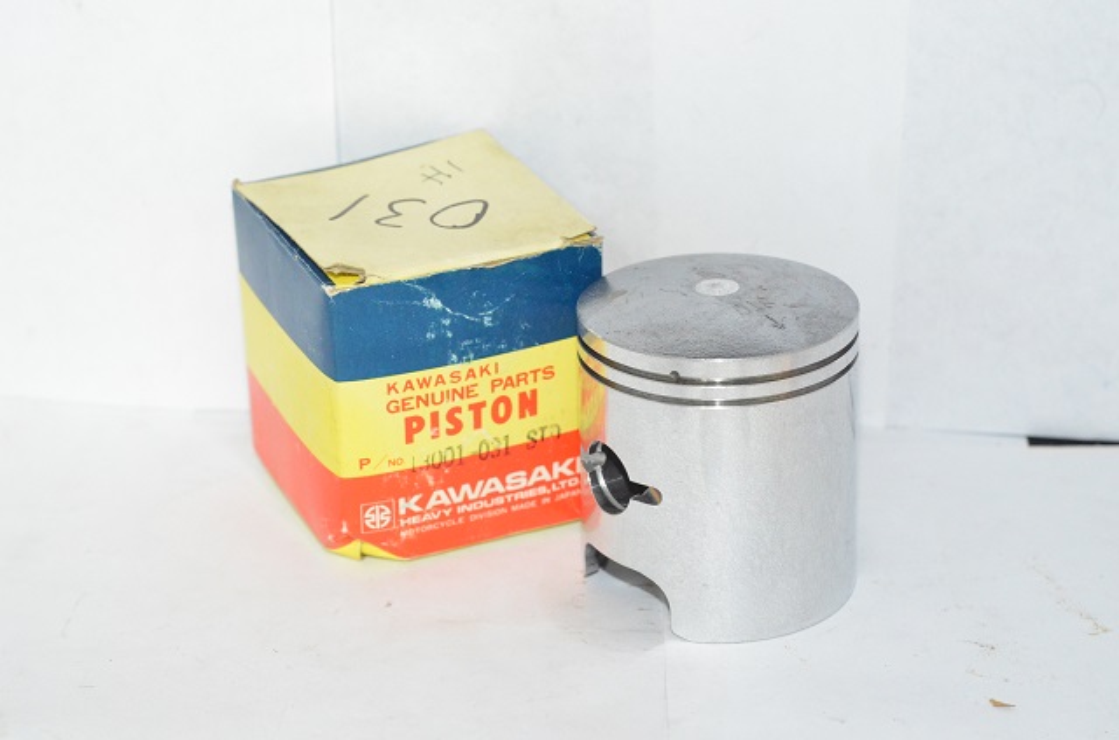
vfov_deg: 18.1
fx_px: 2325
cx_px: 560
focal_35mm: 75
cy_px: 370
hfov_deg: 27.1
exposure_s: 1/160
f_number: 5.6
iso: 6400
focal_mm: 50
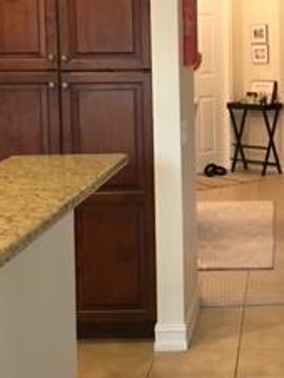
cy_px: 105
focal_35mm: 82
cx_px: 287
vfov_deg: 23.6
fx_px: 895
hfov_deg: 17.6
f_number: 2.2
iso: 200
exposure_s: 1/30
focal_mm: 4.15
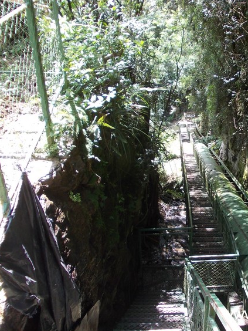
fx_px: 363
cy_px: 167
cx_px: 203
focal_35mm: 38
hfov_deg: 36.3
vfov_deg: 49.0
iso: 80
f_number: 2.7
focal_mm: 4
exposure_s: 1/80
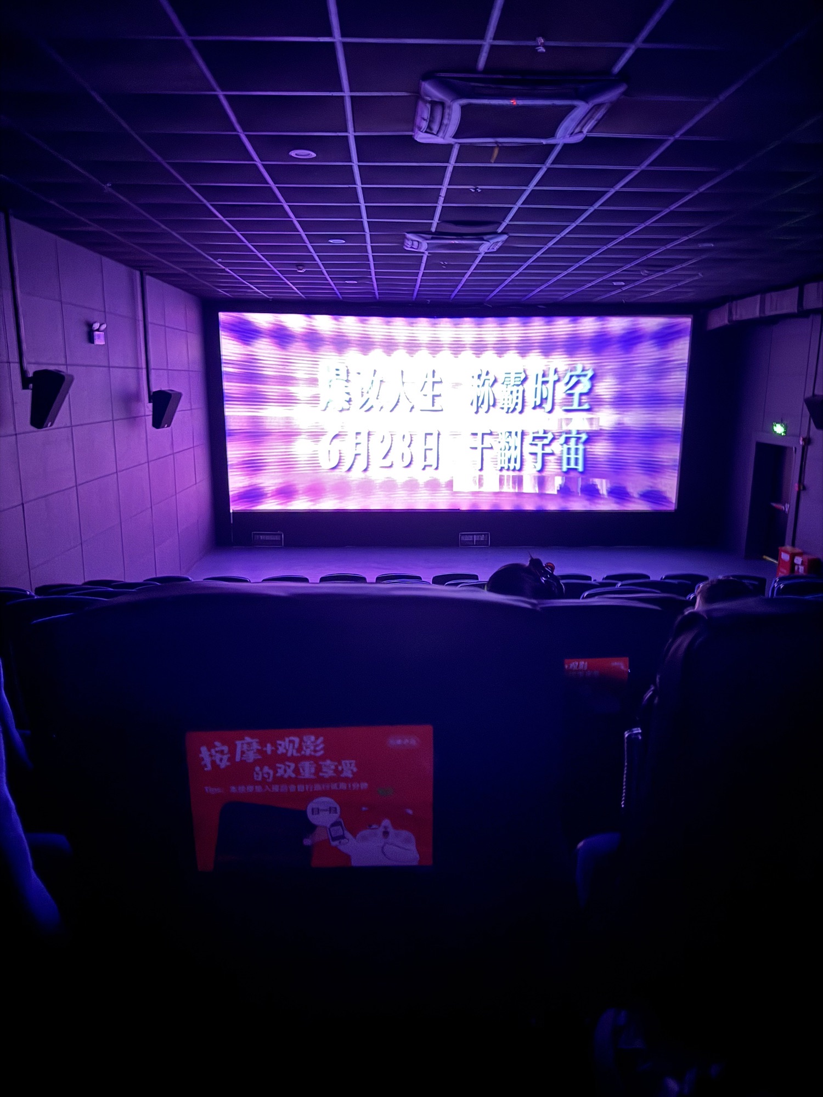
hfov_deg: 56.8
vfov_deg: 71.6
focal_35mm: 24
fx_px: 761
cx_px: 412
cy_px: 548
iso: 2500
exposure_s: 1/5
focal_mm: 6.76
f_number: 1.78
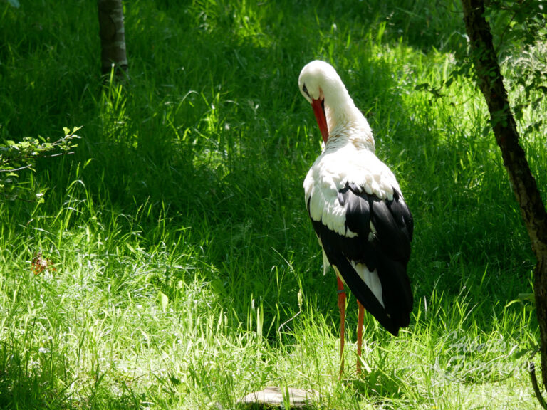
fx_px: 4298
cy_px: 205
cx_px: 274
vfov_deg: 5.5
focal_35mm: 272
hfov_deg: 7.3
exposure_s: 1/320
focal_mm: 136
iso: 250
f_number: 4.4
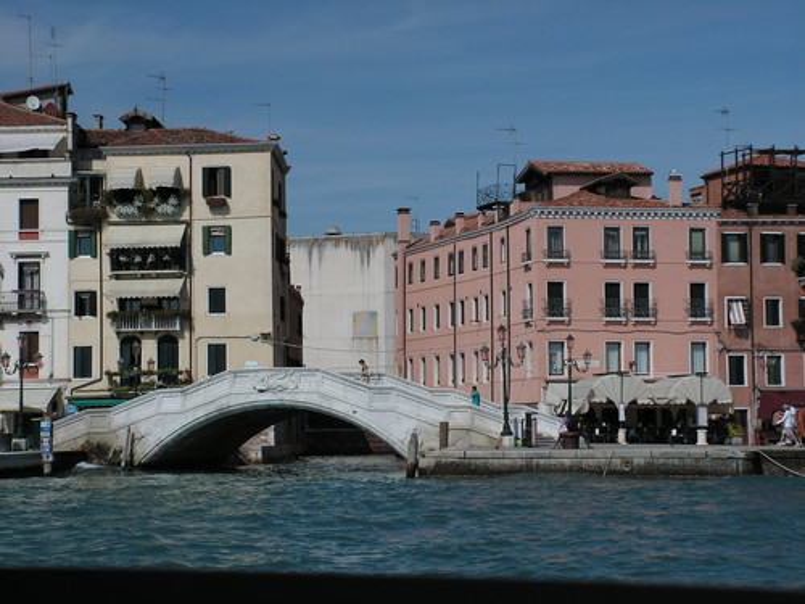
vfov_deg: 18.4
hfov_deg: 24.4
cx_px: 402
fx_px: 1860
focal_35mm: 80
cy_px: 302
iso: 50
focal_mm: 13.4
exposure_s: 1/400
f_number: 4.8
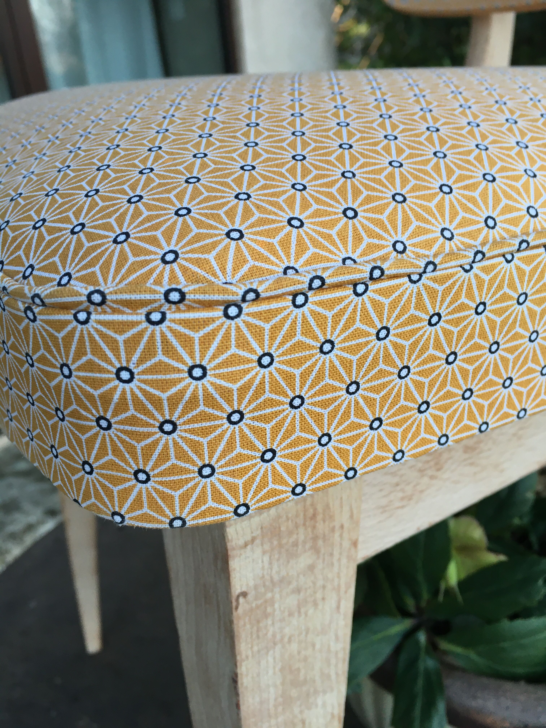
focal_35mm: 29
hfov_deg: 48.2
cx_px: 273
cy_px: 364
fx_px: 610
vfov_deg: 61.7
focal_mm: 4.15
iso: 25
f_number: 2.2
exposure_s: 1/33
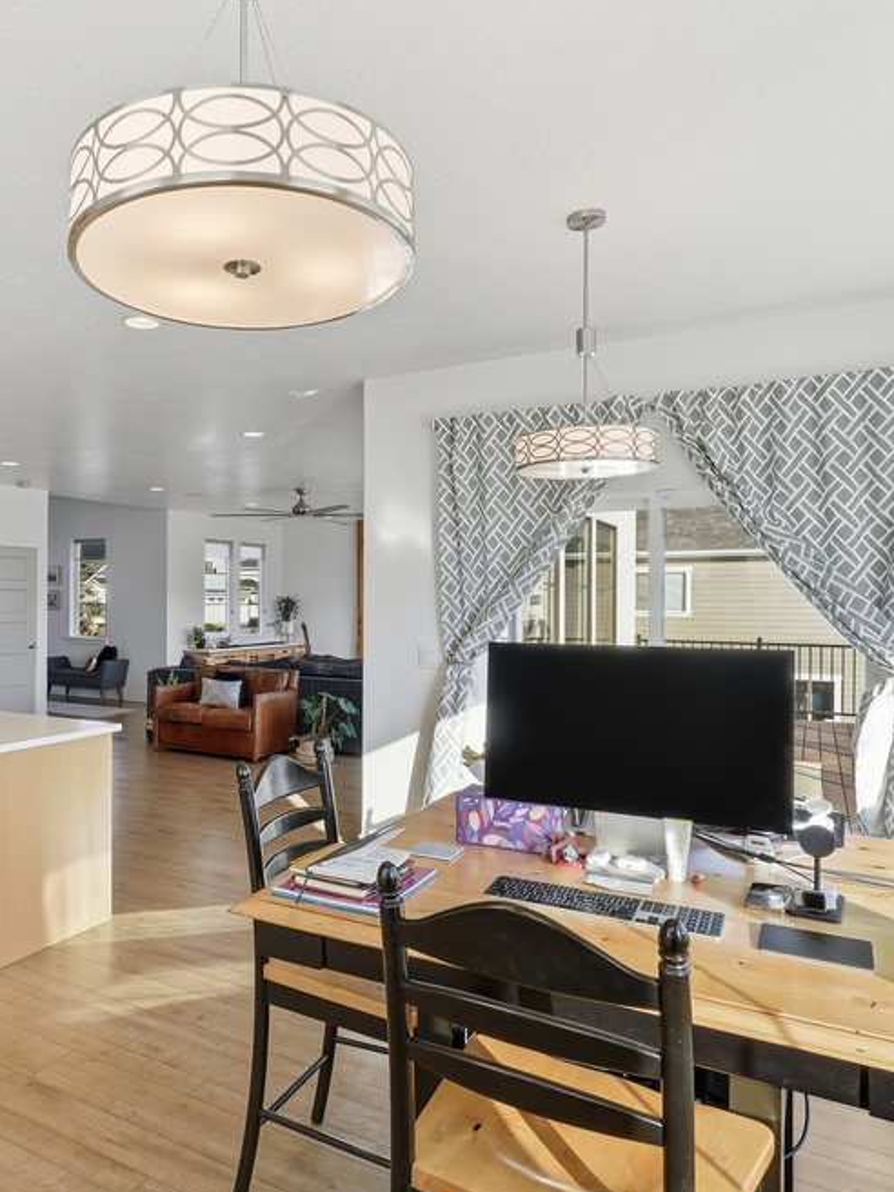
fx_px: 852
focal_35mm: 25
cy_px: 588
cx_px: 289
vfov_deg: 69.9
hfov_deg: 54.1
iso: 250
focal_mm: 16.5
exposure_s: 1/1600
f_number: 10
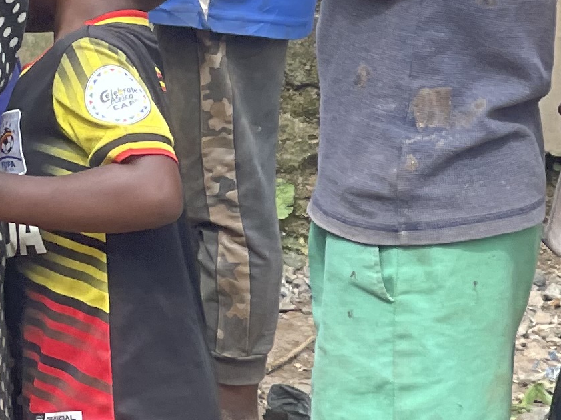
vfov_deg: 4.8
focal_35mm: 307
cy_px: -331
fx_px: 4973
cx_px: -442
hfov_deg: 6.3
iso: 20
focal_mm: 7.5
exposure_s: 1/123
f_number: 2.2
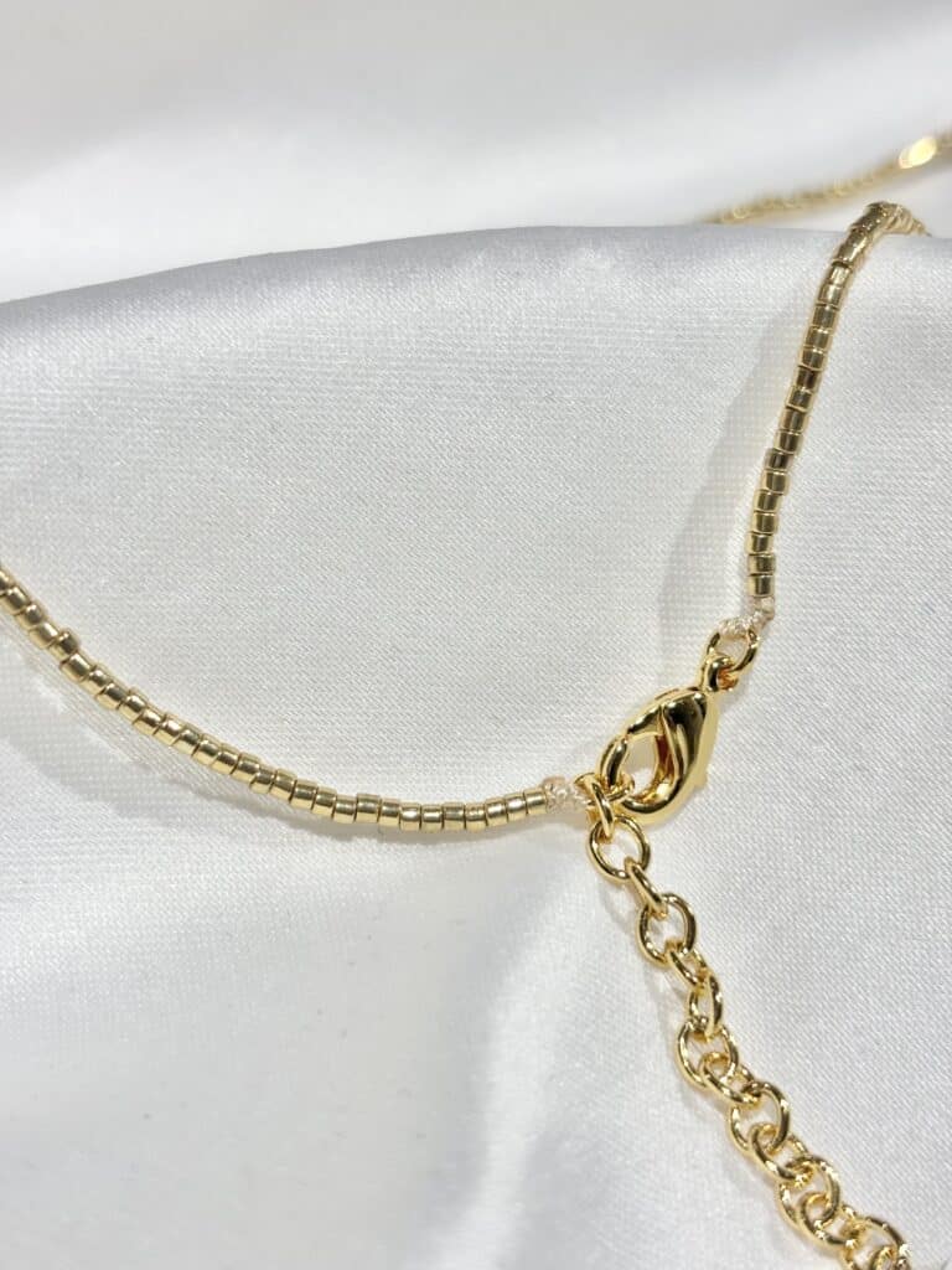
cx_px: 476
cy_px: 635
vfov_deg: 36.8
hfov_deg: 28.0
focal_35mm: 52
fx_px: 1907
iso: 32
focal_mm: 5.96
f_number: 1.6
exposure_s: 1/317
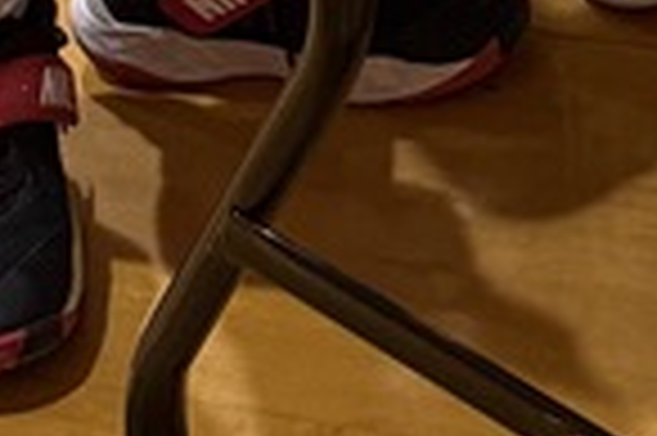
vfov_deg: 5.8
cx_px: 1350
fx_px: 3190
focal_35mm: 175
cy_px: -1668
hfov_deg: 10.7
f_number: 1.78
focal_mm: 6.76
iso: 250
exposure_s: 1/60
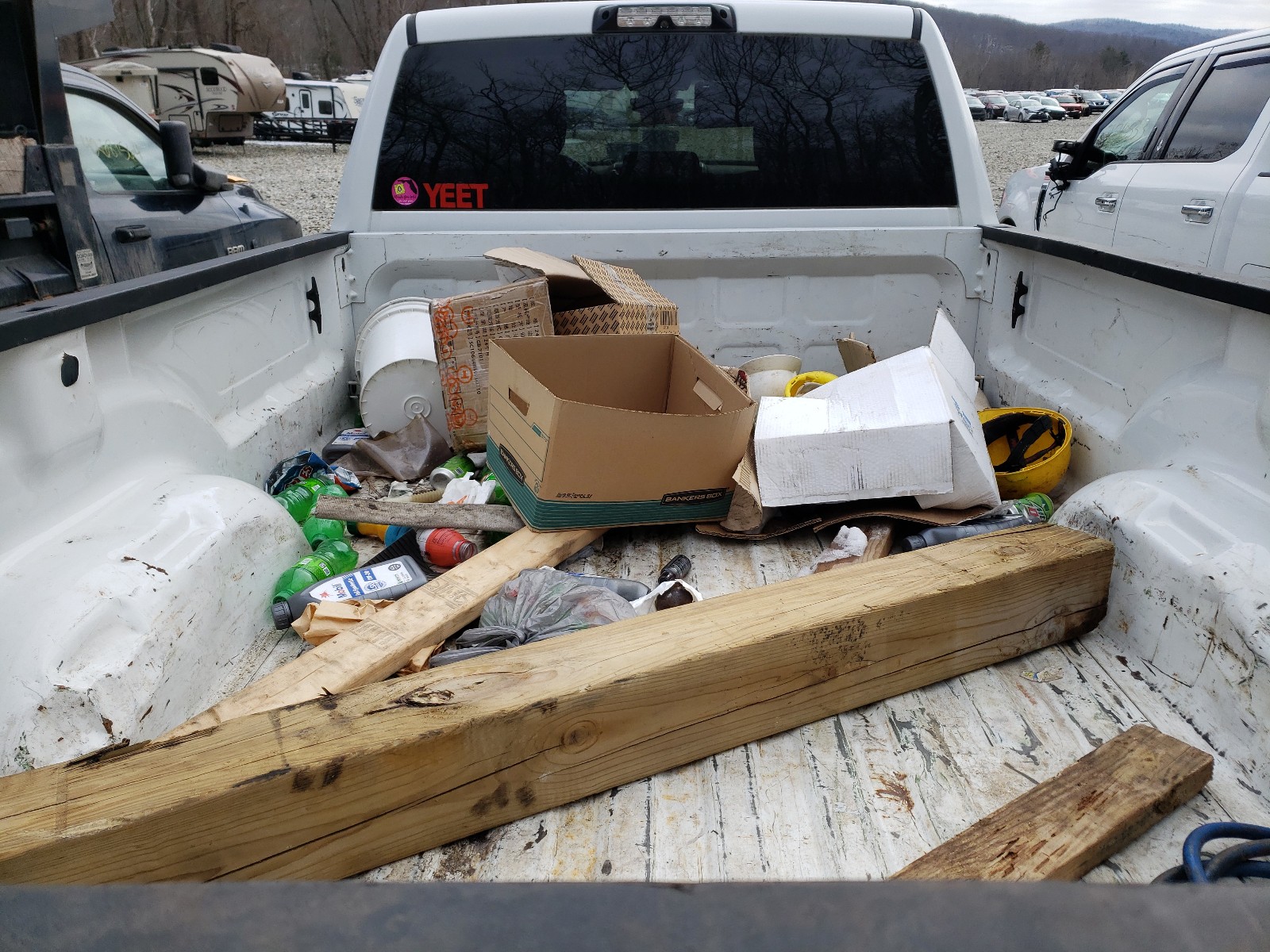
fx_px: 954
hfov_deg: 67.3
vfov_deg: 53.1
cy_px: 476
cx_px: 635
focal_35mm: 26
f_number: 1.5
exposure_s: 1/2000
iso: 50
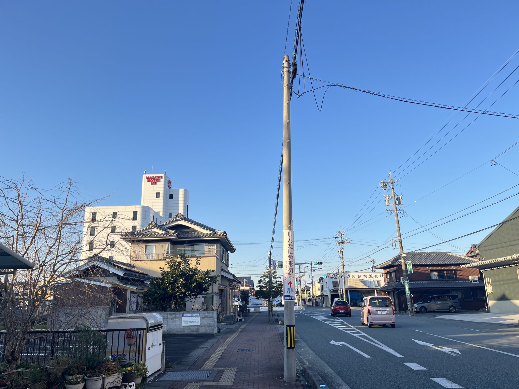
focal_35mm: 26
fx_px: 390
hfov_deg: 67.3
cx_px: 260
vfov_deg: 53.1
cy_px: 194
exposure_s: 1/943
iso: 50
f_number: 1.6
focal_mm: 5.1
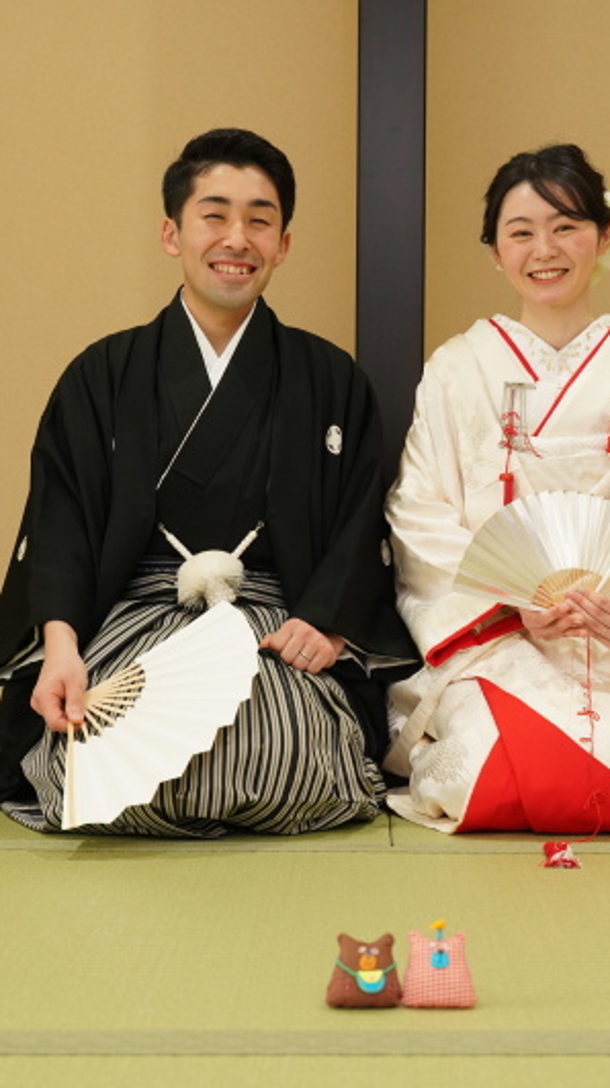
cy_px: 544
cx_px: 428
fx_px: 1728
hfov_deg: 19.9
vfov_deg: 34.9
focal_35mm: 60
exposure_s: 1/100
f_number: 5
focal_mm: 38
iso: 1250
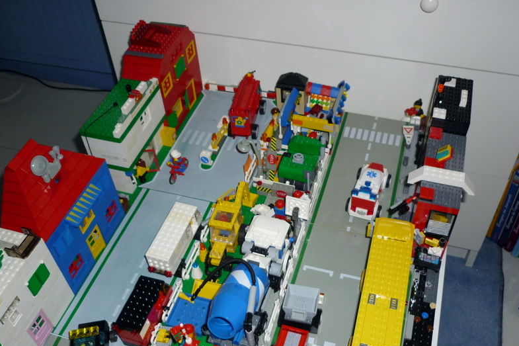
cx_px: 259
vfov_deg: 37.8
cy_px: 187
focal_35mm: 35
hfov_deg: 54.4
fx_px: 504
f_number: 2.8
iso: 100
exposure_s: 1/30
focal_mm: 5.5
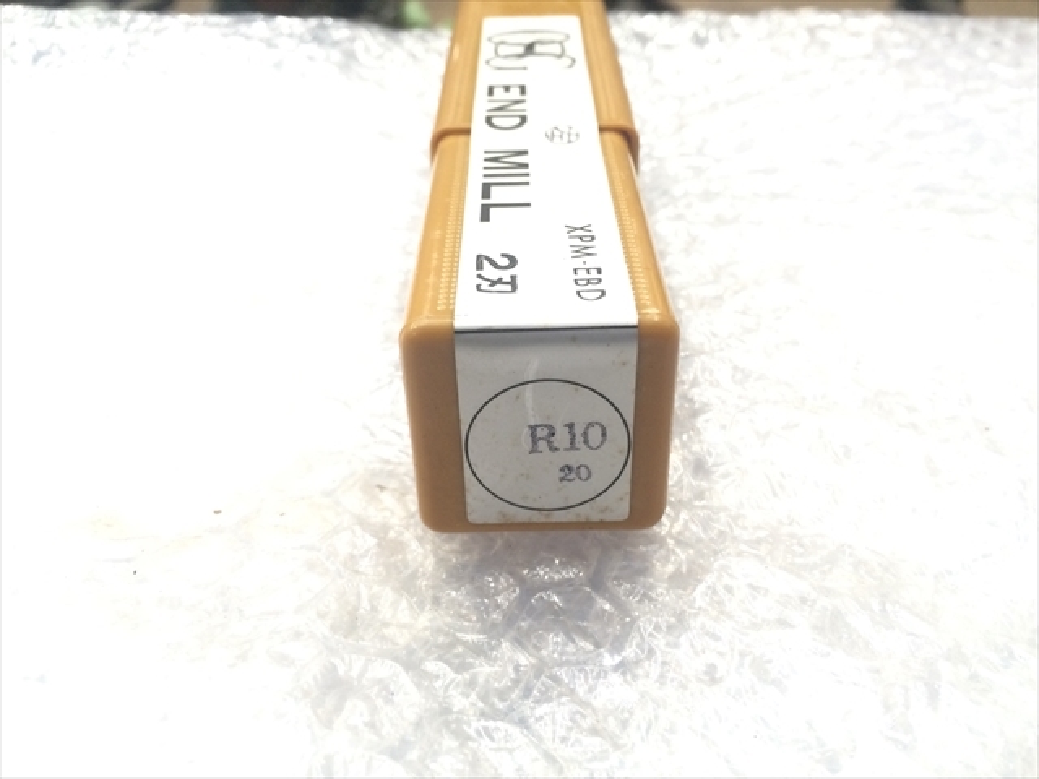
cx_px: 520
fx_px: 870
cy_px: 390
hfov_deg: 61.7
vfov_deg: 48.2
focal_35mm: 29
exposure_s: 1/30
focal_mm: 4.15
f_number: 2.2
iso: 200
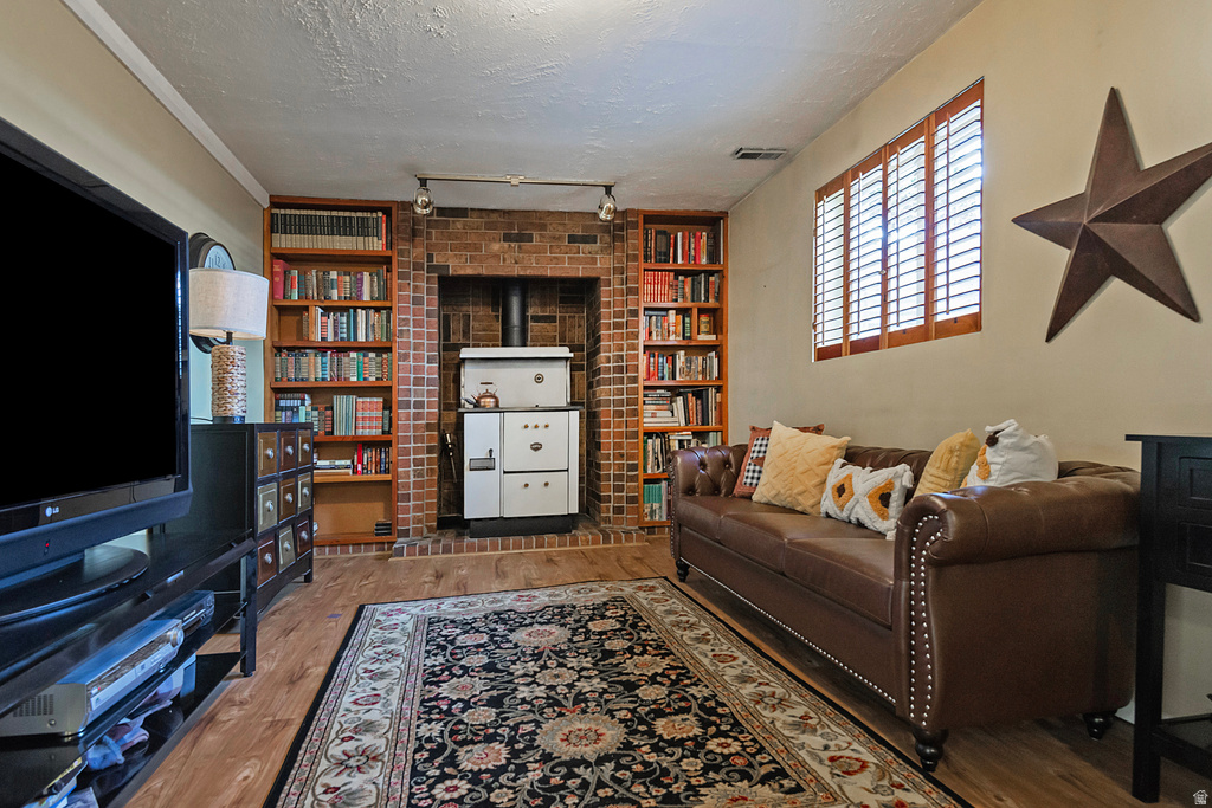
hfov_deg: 90.0
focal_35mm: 18
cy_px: 404
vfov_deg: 67.4
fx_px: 606
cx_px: 606
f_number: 6.3
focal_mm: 18
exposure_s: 1/10
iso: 1250
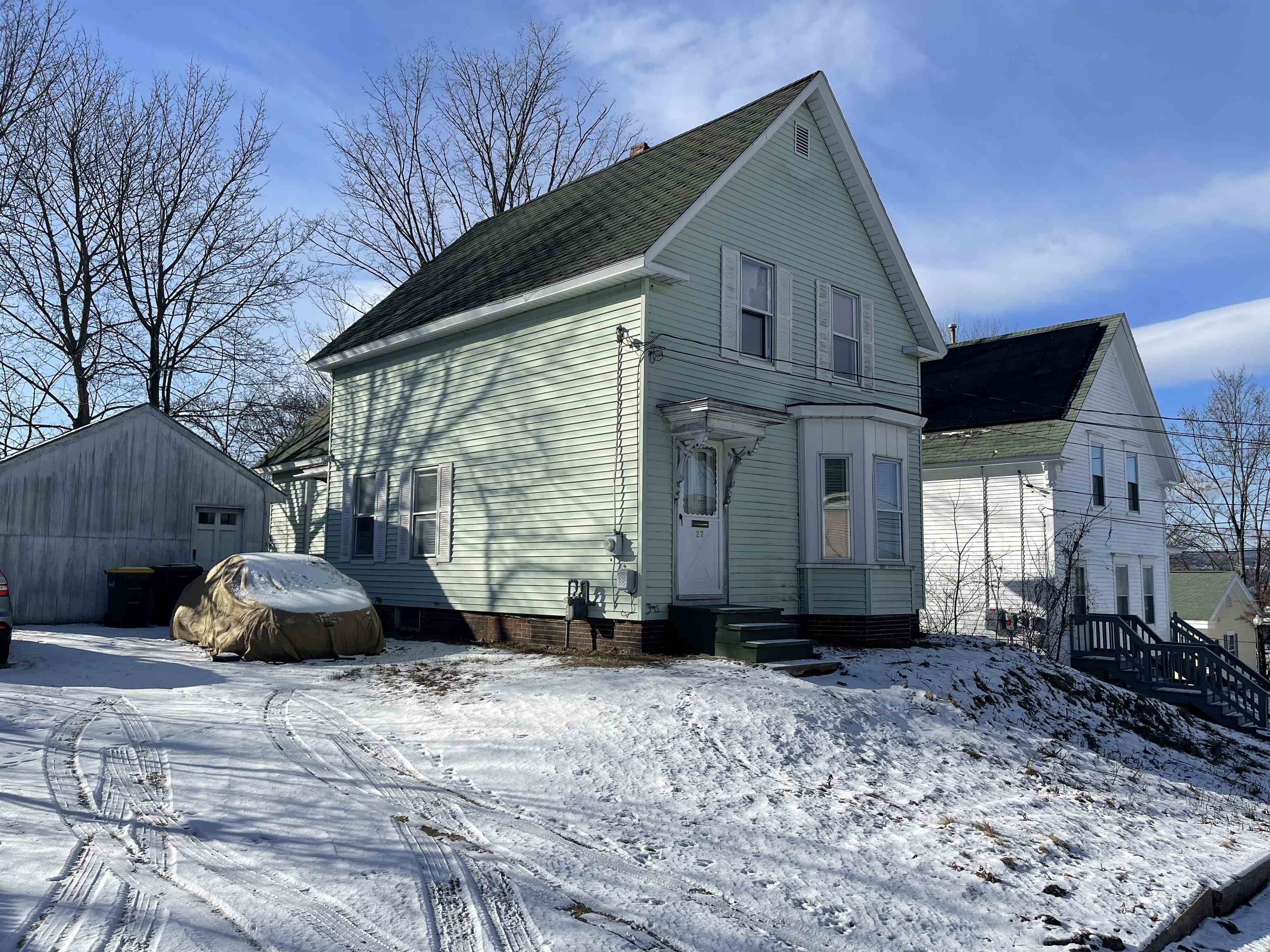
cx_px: 635
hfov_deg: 69.4
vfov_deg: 54.9
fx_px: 917
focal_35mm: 25
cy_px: 476
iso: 32
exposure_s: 1/5128
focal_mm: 5.1
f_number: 1.6
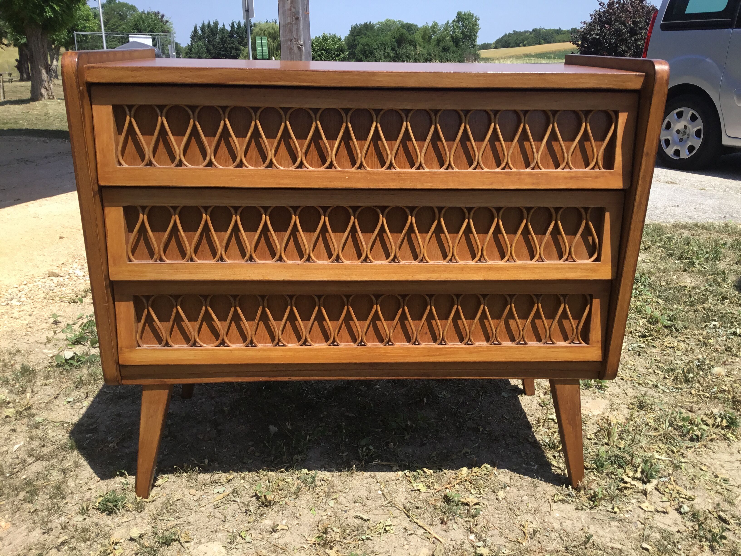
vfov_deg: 45.4
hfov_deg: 58.4
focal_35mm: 31
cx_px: 370
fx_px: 664
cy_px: 278
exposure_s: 1/806
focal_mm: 3.3
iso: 25
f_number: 2.4
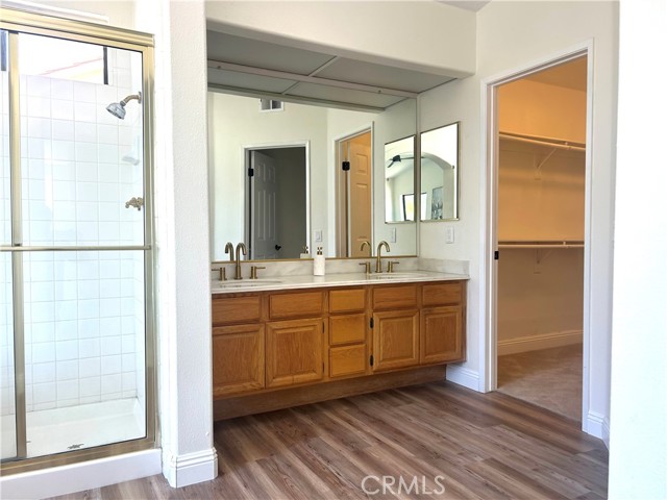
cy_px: 250
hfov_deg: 67.3
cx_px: 334
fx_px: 501
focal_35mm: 26
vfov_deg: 53.1
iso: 40
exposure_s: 1/120
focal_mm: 5.7
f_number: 1.5
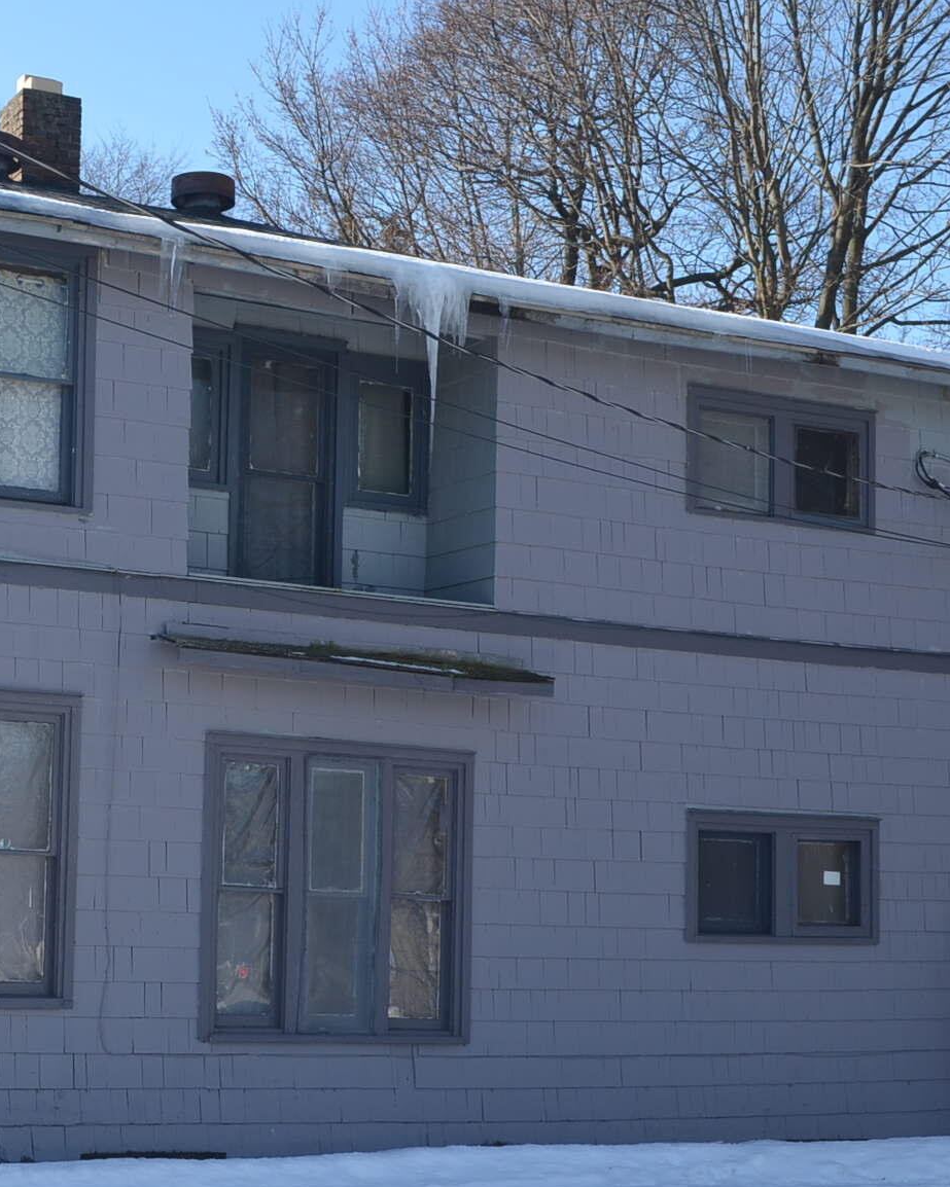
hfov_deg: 22.8
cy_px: 707
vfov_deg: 28.7
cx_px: 193
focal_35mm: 66
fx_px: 2320
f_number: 6.3
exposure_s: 1/160
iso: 200
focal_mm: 22
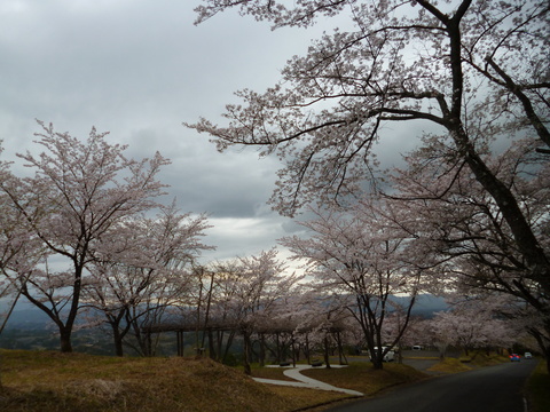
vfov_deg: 49.7
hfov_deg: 63.4
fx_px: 445
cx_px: 275
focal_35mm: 28
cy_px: 206
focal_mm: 5
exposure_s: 1/320
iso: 100
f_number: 3.1
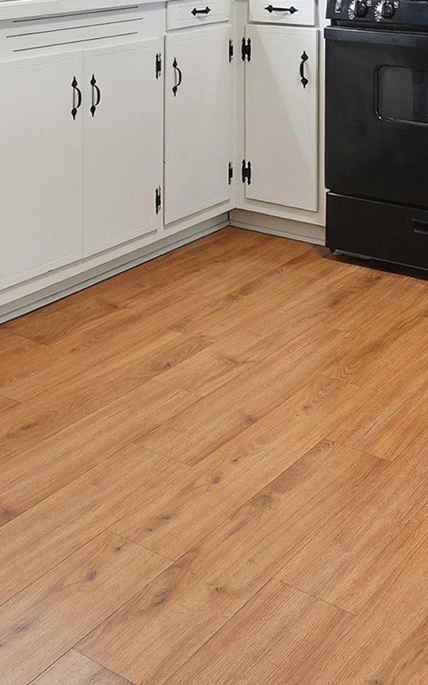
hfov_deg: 21.5
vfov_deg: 30.9
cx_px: -8
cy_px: -87
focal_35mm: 58
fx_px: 1082
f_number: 9
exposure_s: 1/30
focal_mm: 16
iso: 250
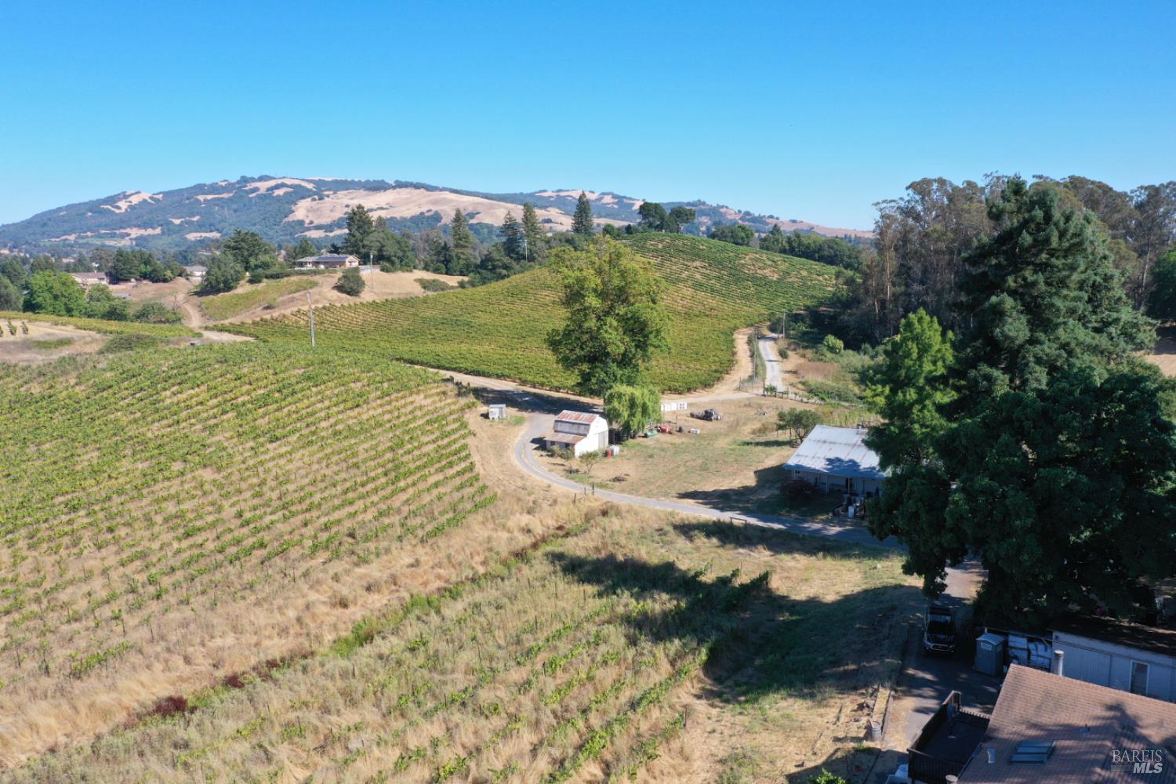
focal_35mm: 28
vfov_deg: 46.4
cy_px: 392
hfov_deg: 65.5
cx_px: 588
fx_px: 915
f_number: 5.6
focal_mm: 10.26
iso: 100
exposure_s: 1/320
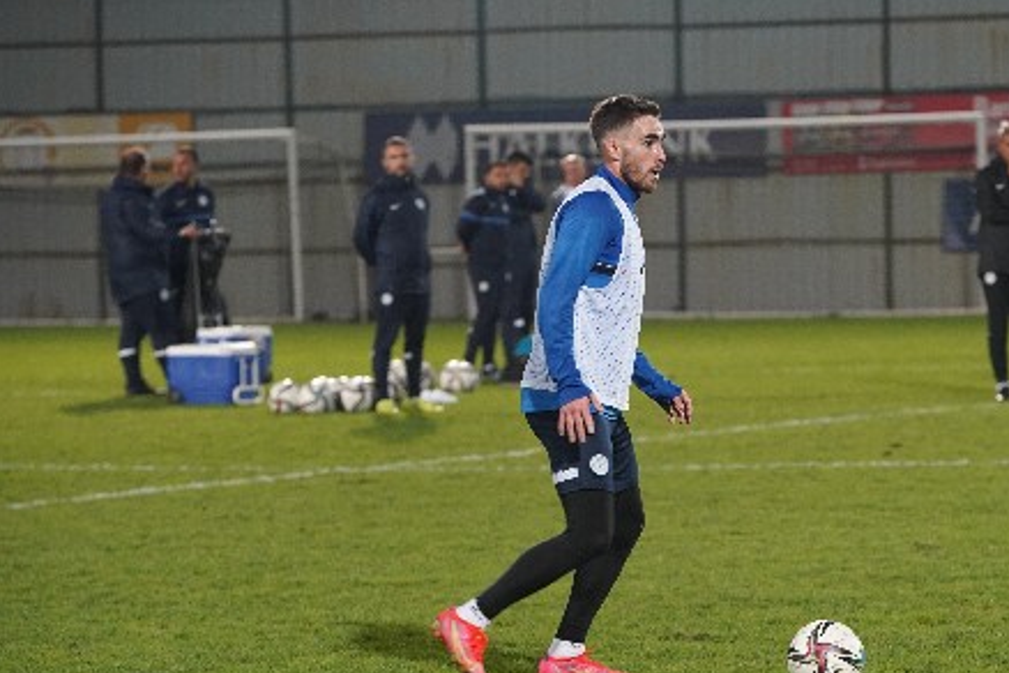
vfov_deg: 6.2
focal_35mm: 222
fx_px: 6222
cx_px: 716
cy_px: 471
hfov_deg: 9.3
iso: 3200
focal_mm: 145
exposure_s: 1/200
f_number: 4.5
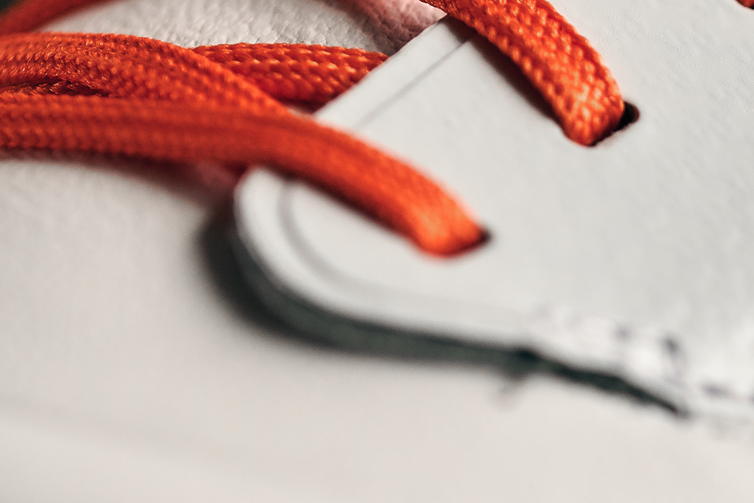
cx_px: 1010
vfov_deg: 3.6
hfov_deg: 5.4
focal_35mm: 380
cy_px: 287
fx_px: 7959
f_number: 5
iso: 400
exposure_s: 1/1250
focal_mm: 105
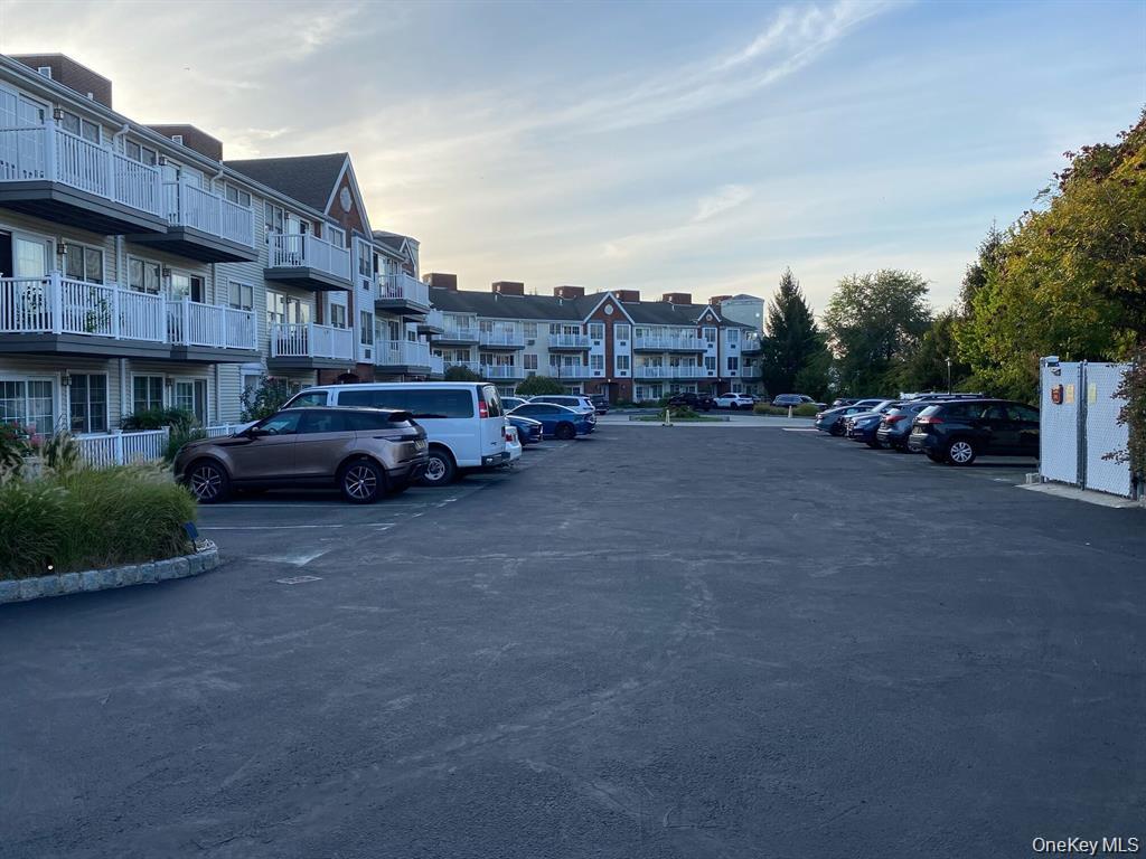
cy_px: 430
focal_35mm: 26
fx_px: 861
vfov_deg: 53.1
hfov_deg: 67.3
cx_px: 573
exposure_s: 1/1447
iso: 32
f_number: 1.8
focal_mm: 4.25
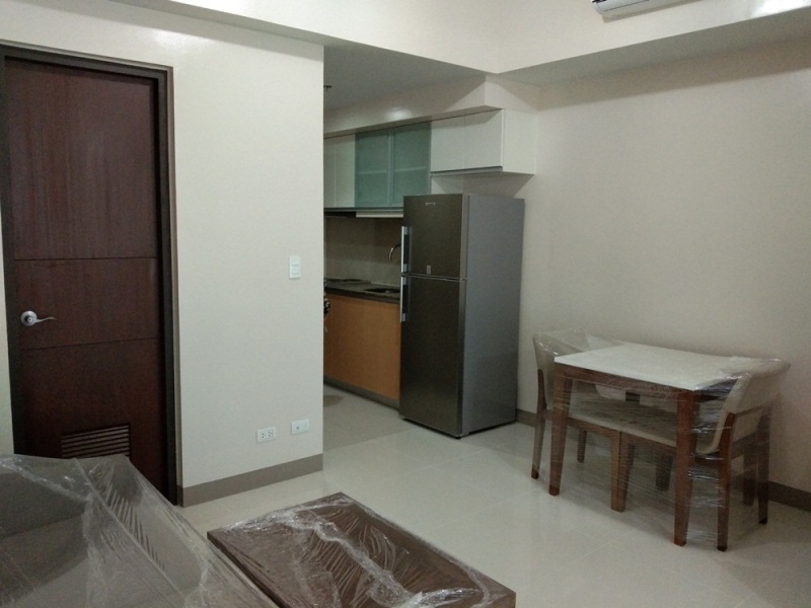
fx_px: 726
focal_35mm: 31
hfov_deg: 58.4
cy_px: 304
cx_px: 406
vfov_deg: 45.4
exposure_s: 1/20
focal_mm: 3.69
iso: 400
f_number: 2.2
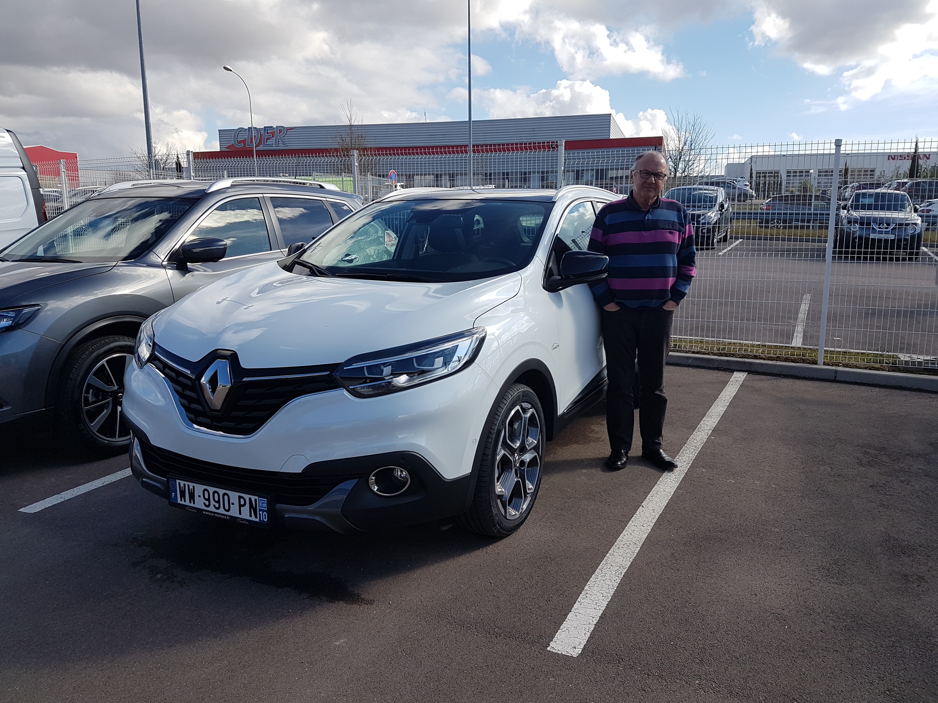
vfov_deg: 53.1
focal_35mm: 26
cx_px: 469
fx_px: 705
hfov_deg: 67.3
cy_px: 352
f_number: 1.7
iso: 40
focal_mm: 4.2
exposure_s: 1/1624
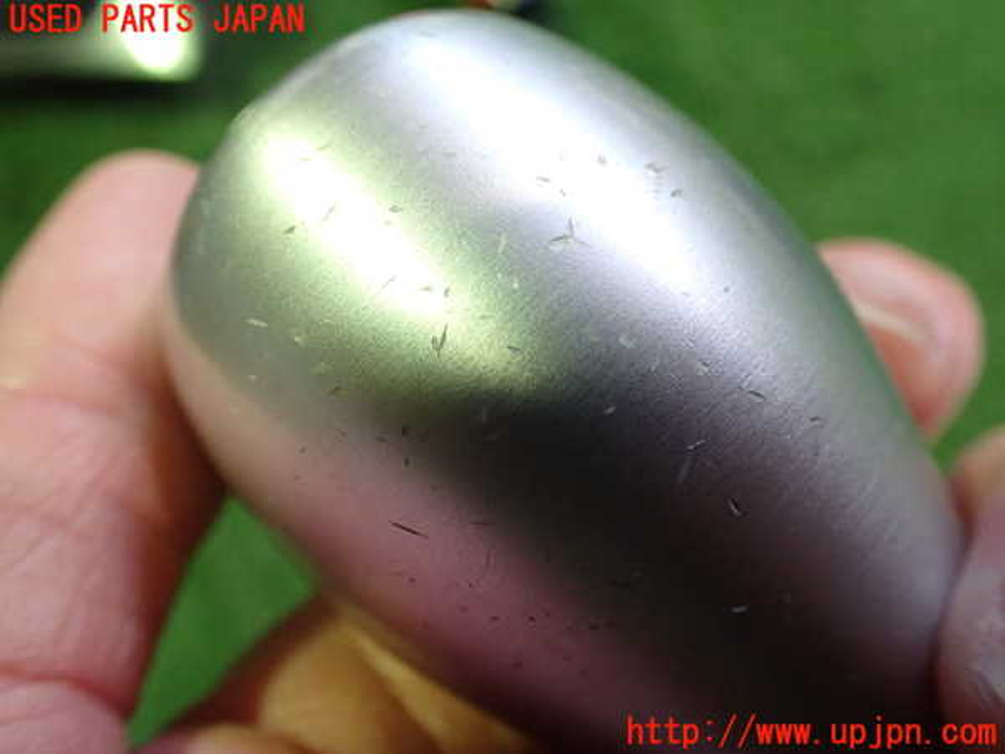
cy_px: 377
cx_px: 502
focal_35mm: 30
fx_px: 871
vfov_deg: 46.8
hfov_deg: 60.0
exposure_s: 1/80
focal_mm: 5.4
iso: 800
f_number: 2.3
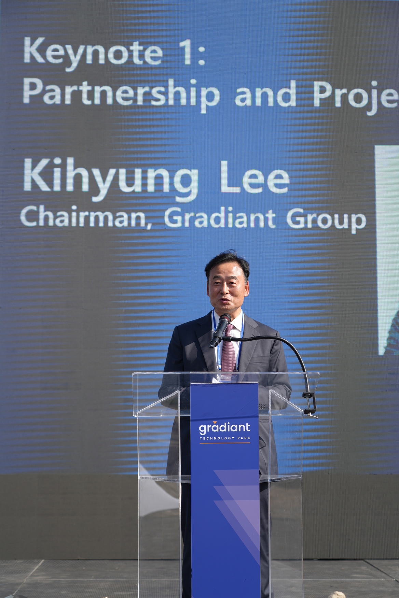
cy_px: 299
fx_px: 1014
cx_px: 200
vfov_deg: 32.9
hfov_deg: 22.3
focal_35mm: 61
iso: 100
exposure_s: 1/800
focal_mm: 61
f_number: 4.5
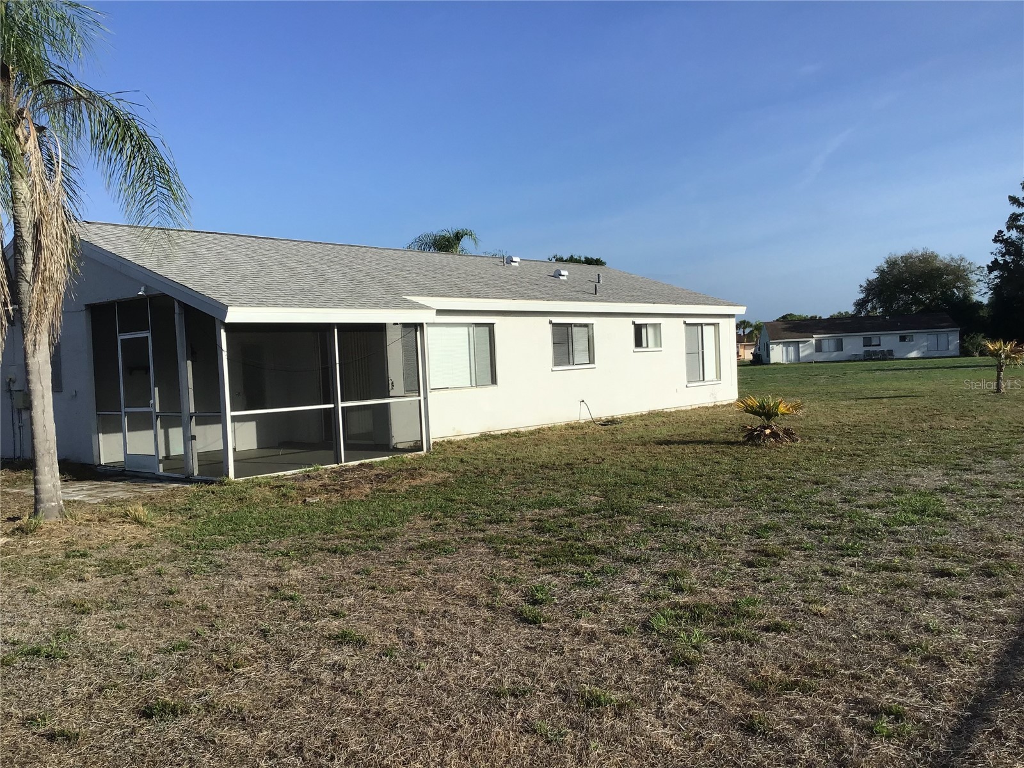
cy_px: 384
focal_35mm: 31
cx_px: 512
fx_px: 917
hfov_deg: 58.4
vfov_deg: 45.4
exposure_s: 1/1567
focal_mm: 3.3
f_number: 2.4
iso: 25
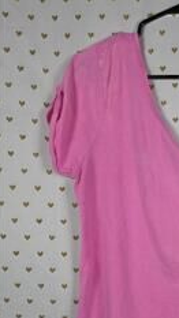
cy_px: 227
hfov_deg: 26.8
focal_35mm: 41
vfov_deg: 48.1
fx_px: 346
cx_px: 193
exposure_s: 1/180
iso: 100
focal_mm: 6.3
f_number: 1.7
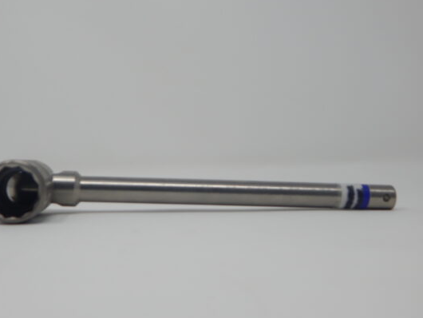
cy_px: 157
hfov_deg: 43.8
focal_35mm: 43
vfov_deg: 33.6
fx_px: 526
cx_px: 191
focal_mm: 6.8
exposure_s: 1/160
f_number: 3.4
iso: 125
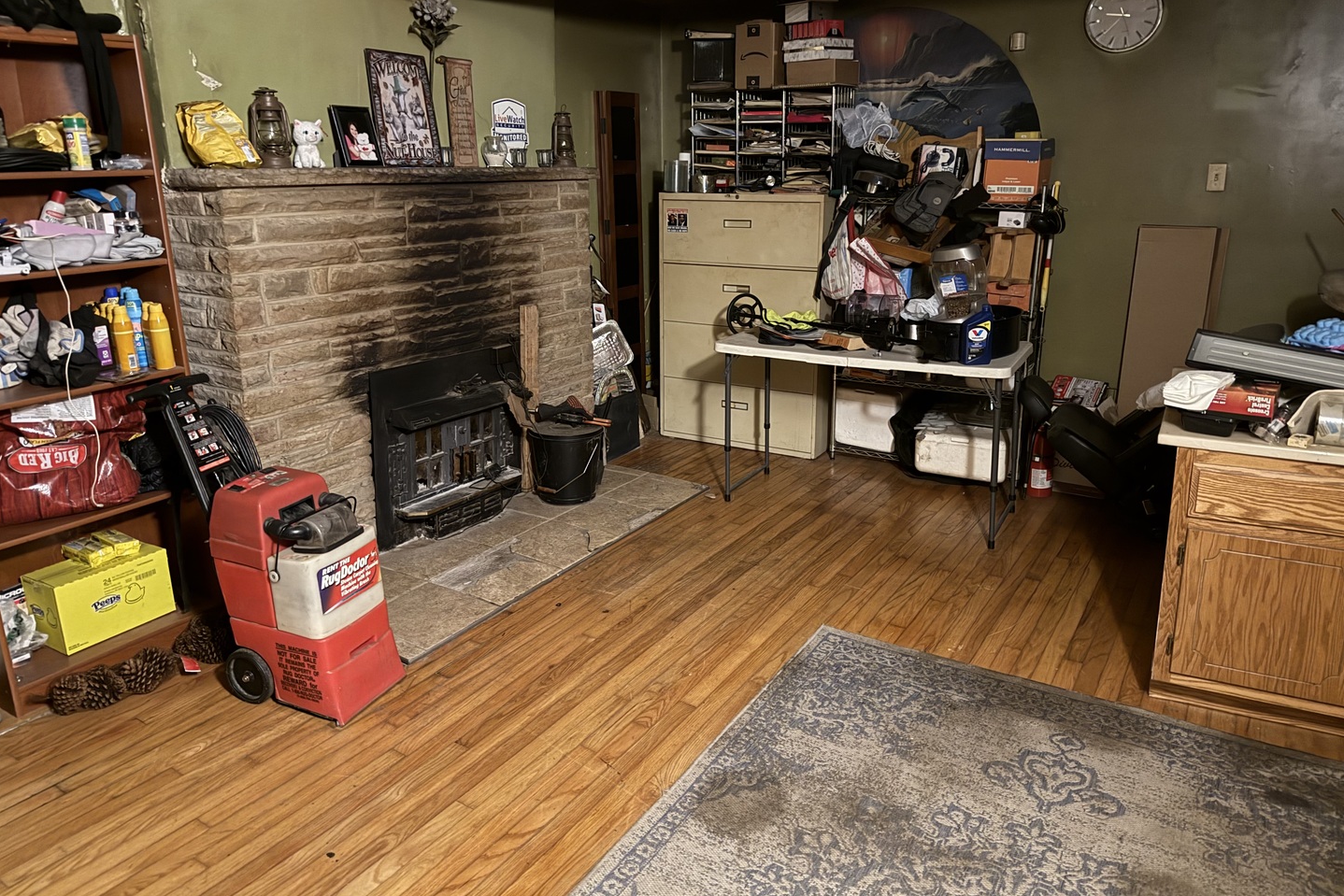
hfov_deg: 71.5
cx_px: 672
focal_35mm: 25
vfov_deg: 51.2
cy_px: 399
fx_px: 933
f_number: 1.78
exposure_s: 1/15
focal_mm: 6.76
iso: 1000
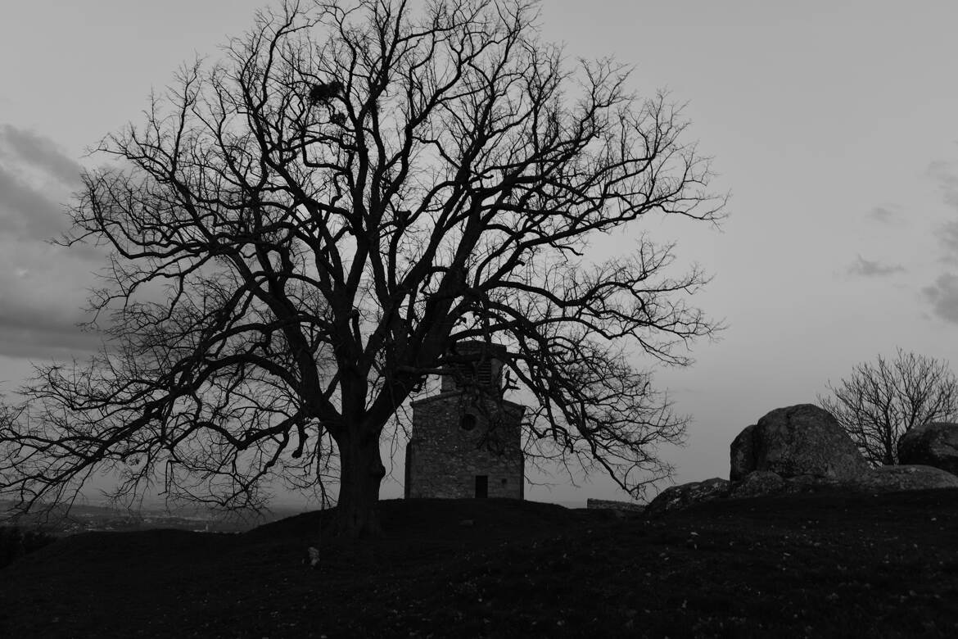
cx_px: 479
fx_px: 1490
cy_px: 320
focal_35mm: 56
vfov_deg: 24.2
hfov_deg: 35.6
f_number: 5.6
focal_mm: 56
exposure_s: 1/30
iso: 64
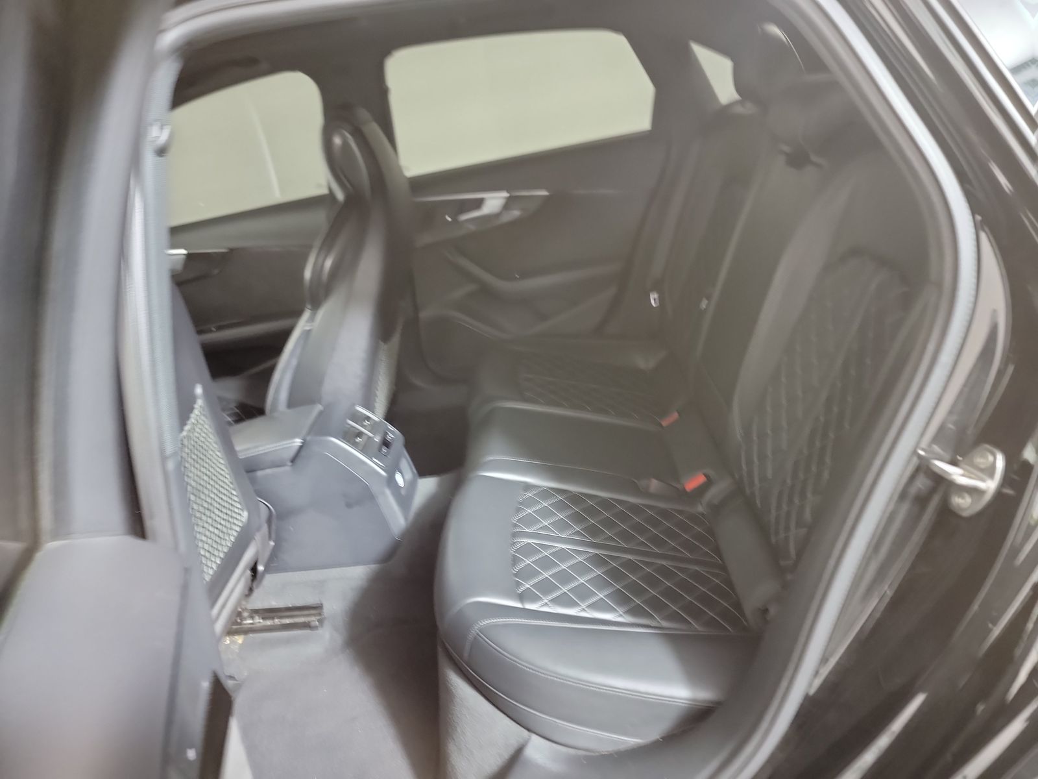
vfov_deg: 56.8
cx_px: 519
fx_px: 720
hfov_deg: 71.6
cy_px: 390
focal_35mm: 24
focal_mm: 6.7
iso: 829
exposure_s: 1/14
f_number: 1.8
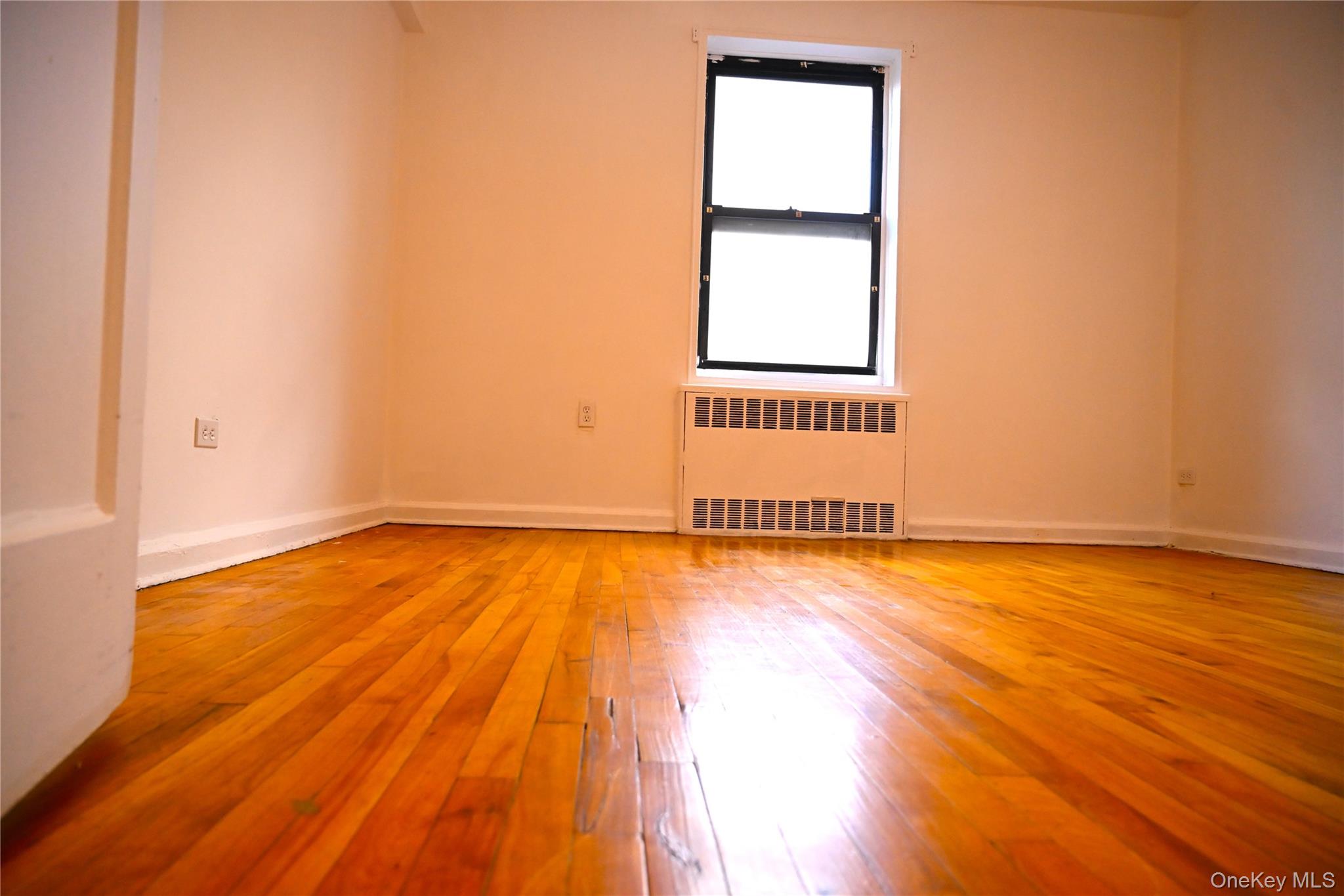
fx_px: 896
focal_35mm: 24
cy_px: 448
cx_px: 672
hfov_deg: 73.7
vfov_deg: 53.1
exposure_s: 1/320
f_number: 4
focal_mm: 24
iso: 3200
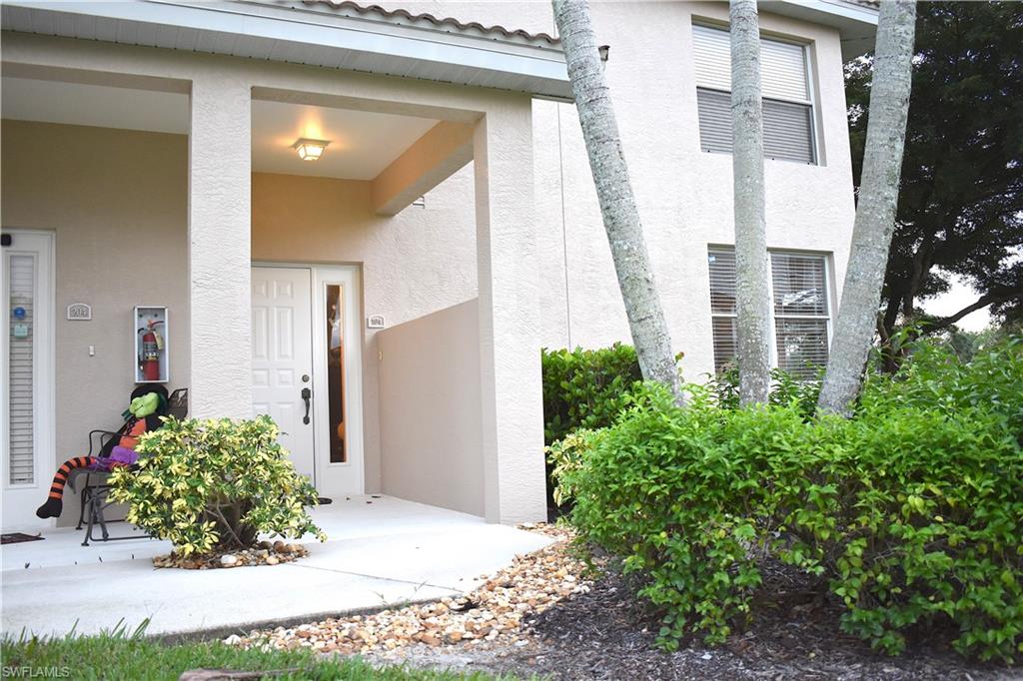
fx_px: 852
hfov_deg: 61.9
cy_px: 340
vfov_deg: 43.6
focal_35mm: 30
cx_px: 512
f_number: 3.8
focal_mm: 20
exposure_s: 1/125
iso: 900
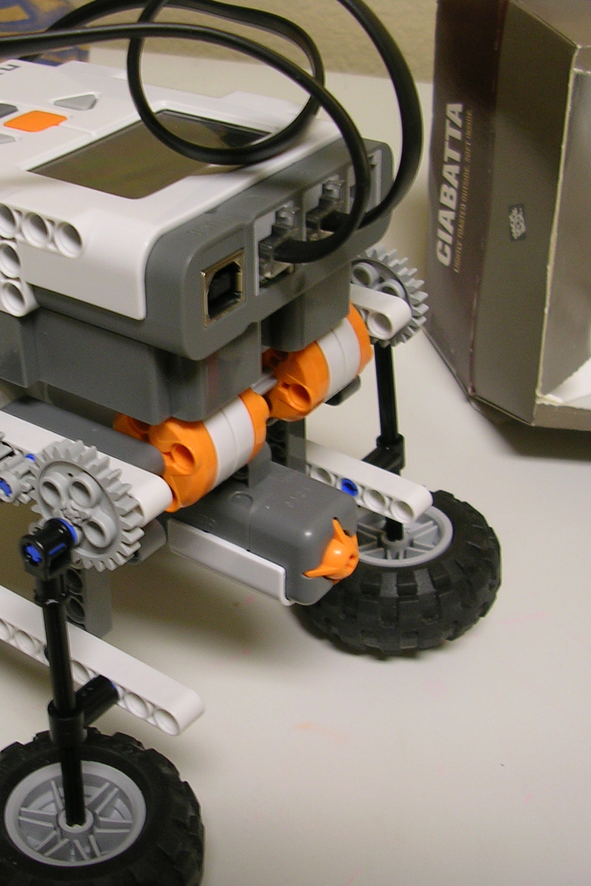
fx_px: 1305
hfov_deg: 25.2
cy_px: 444
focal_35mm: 53
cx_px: 140
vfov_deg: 37.5
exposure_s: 1/7.8
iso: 50
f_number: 2.8
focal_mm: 5.8
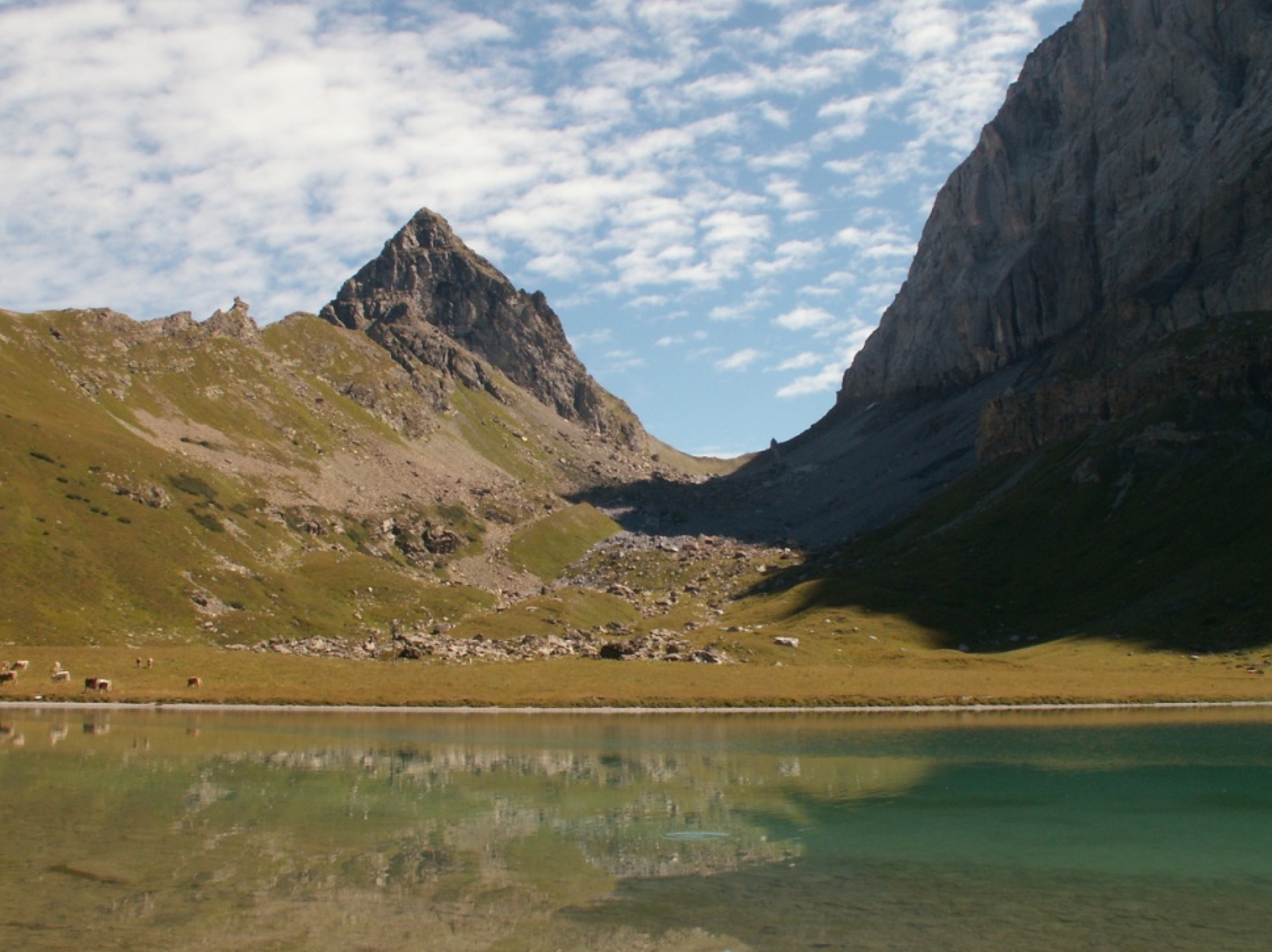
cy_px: 472
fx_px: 1359
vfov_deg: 38.6
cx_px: 648
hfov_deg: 50.2
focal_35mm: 37
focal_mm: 5.86
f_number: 8
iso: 50
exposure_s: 1/125
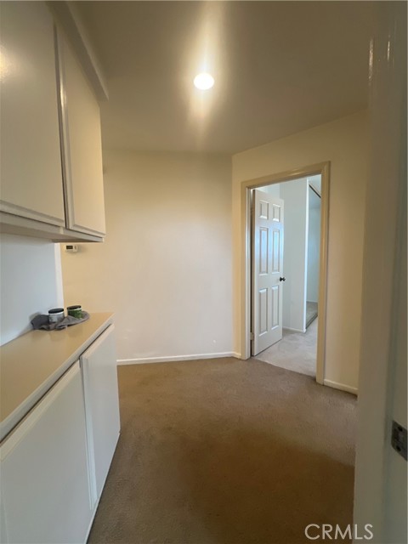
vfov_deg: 106.2
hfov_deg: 89.9
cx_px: 204
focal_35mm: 13
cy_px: 272
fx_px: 204
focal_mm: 1.57
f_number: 1.8
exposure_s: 1/120
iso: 250
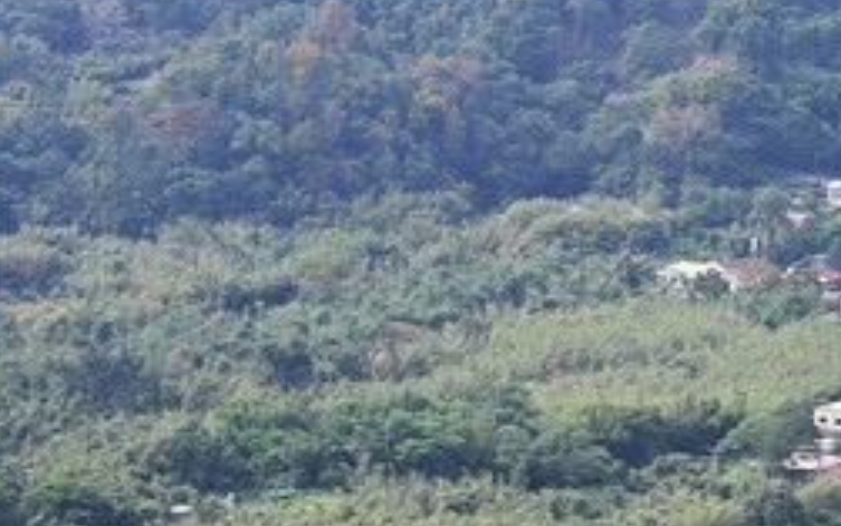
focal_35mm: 193
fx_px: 4425
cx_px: 1049
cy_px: 606
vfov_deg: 6.8
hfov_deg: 10.6
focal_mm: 61
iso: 100
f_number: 5
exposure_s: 1/250
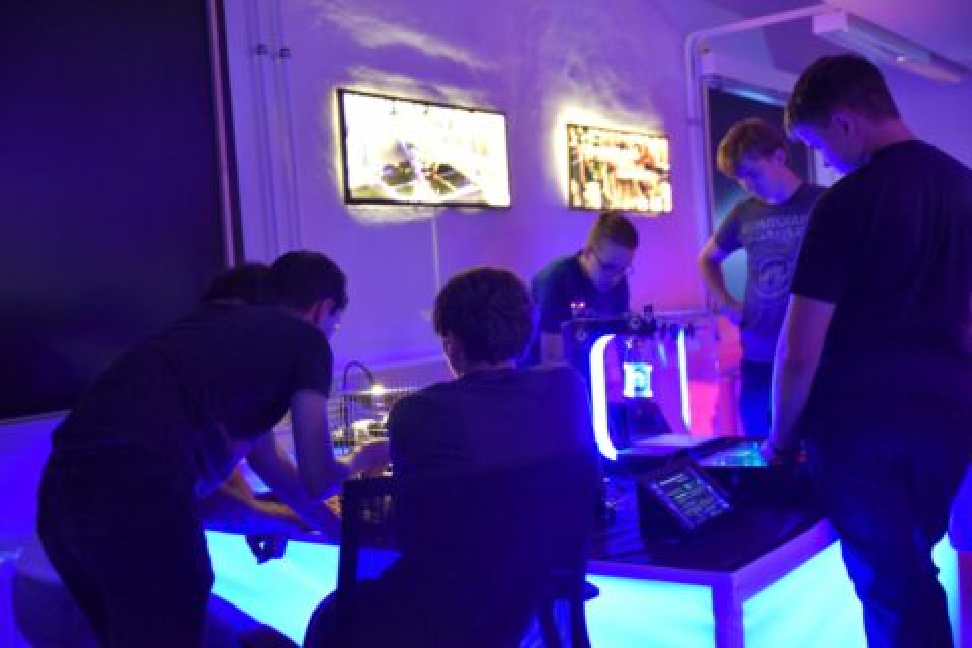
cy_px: 324
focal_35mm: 40
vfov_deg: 33.4
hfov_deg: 48.5
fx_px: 1080
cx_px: 486
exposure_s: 1/40
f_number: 2.8
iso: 6400
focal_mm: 40
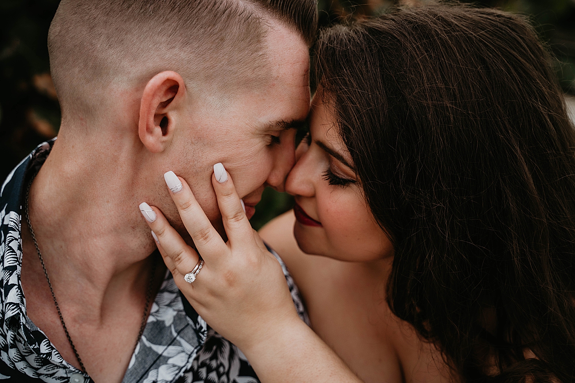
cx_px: 288
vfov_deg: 27.5
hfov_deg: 40.3
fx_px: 782
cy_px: 192
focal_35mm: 49
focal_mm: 49
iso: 320
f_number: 4
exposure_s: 1/400
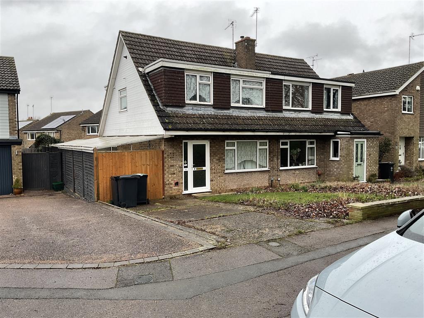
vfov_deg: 48.2
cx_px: 212
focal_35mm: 29
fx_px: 355
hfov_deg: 61.7
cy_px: 159
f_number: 1.8
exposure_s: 1/102
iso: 16
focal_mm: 3
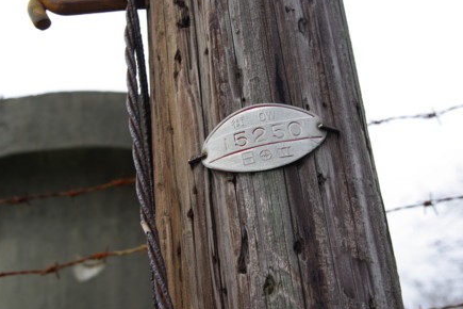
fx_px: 797
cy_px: 156
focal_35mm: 62
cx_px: 234
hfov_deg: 32.4
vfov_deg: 21.9
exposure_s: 1/180
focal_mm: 40
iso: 100
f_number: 6.7
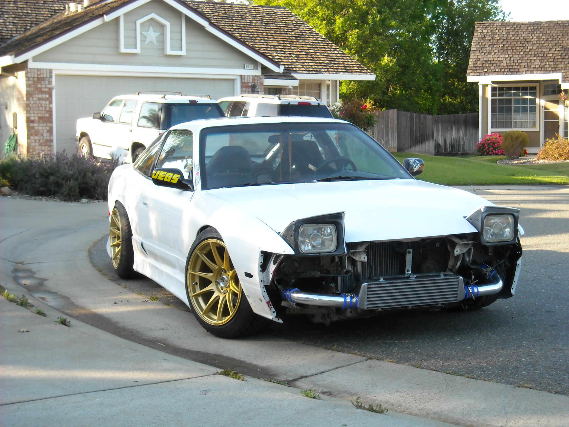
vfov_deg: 21.6
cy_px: 214
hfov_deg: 28.6
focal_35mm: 68
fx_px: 1118
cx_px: 284
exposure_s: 1/250
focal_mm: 11.02
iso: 175
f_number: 3.7
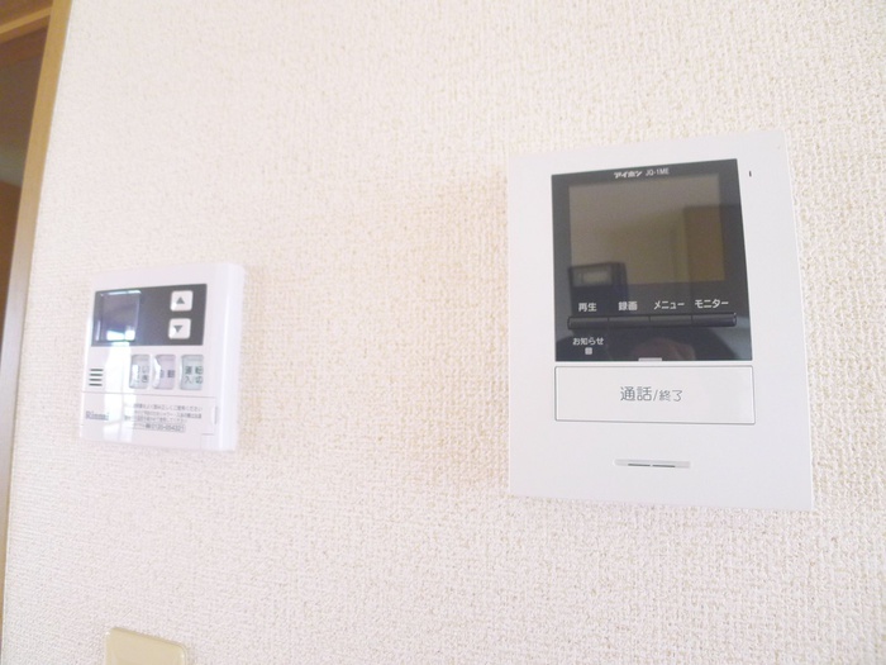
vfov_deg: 56.8
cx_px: 443
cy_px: 332
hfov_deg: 71.6
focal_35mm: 24
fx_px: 614
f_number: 2
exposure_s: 1/40
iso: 400
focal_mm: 5.1
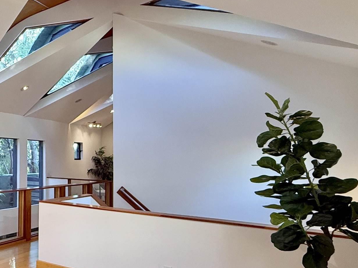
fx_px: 362
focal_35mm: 35
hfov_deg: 43.2
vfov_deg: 40.7
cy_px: 145
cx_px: -19
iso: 320
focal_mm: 2.22
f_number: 2.2
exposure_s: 1/120
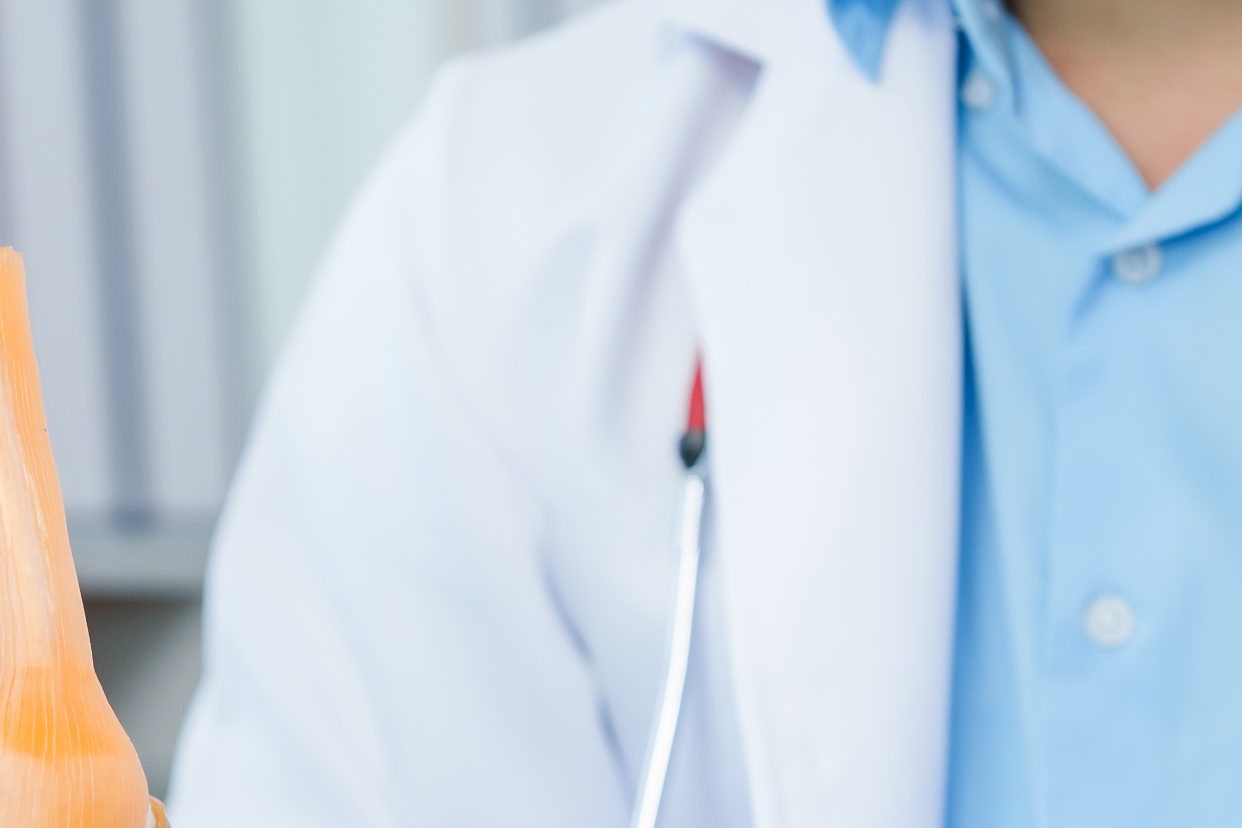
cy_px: 1246
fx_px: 9210
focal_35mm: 267
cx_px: -38
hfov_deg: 7.7
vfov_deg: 5.1
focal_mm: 85
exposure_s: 1/200
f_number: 2.2
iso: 250
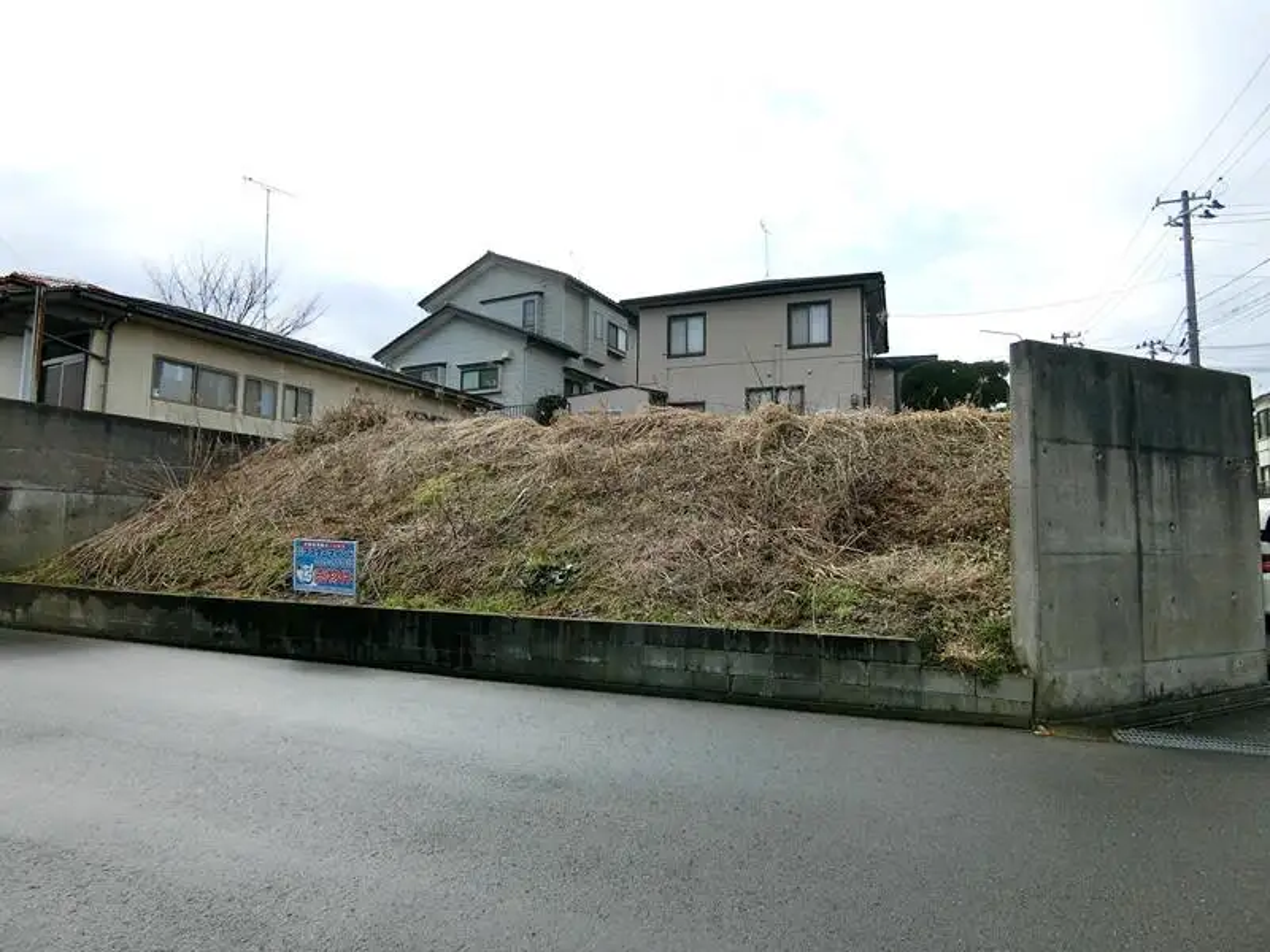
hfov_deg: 84.7
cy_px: 476
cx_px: 635
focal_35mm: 19
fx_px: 697
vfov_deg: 68.7
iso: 80
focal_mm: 4.06
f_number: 6.9
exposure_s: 1/320
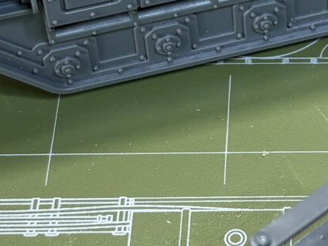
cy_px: -23
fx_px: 1498
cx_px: 340
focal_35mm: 158
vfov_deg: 9.3
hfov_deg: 12.3
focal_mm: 5.96
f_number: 1.6
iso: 64
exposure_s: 1/97
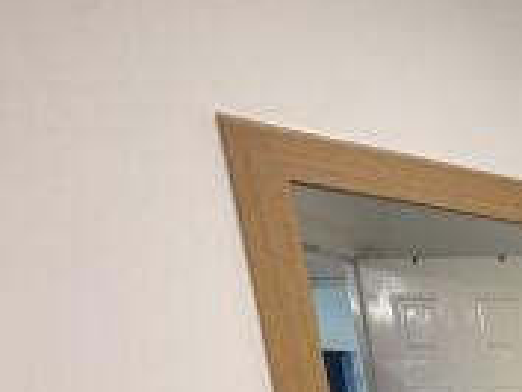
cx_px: 836
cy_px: 629
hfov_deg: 26.0
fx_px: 694
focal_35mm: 46
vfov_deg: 23.3
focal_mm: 2.22
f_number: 2.2
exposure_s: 1/50
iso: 200
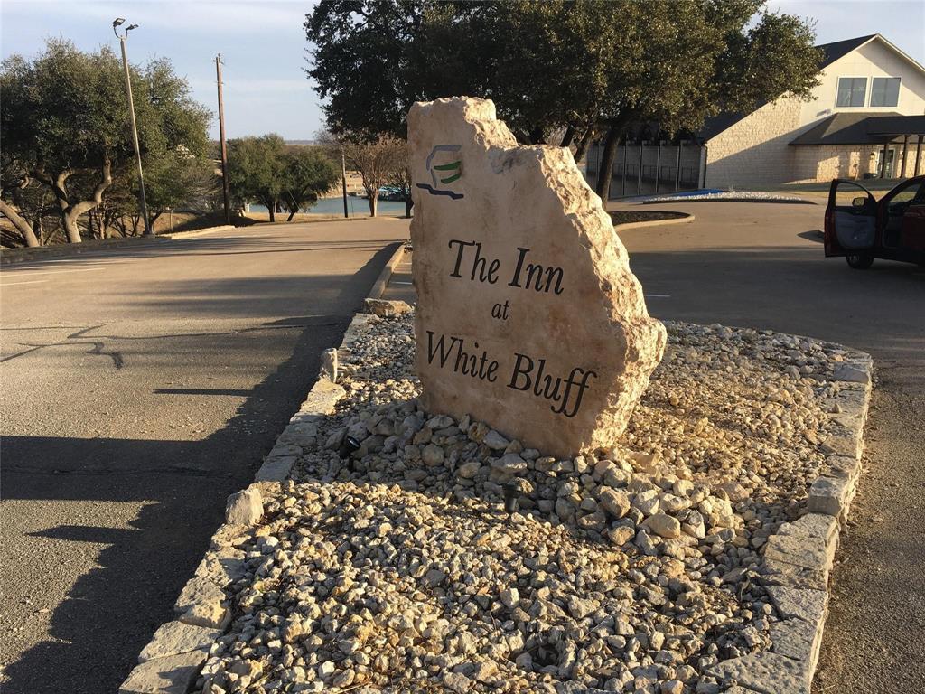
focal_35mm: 29
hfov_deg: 61.7
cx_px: 462
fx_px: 775
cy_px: 347
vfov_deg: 48.2
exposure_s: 1/884
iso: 25
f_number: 2.2
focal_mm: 4.15
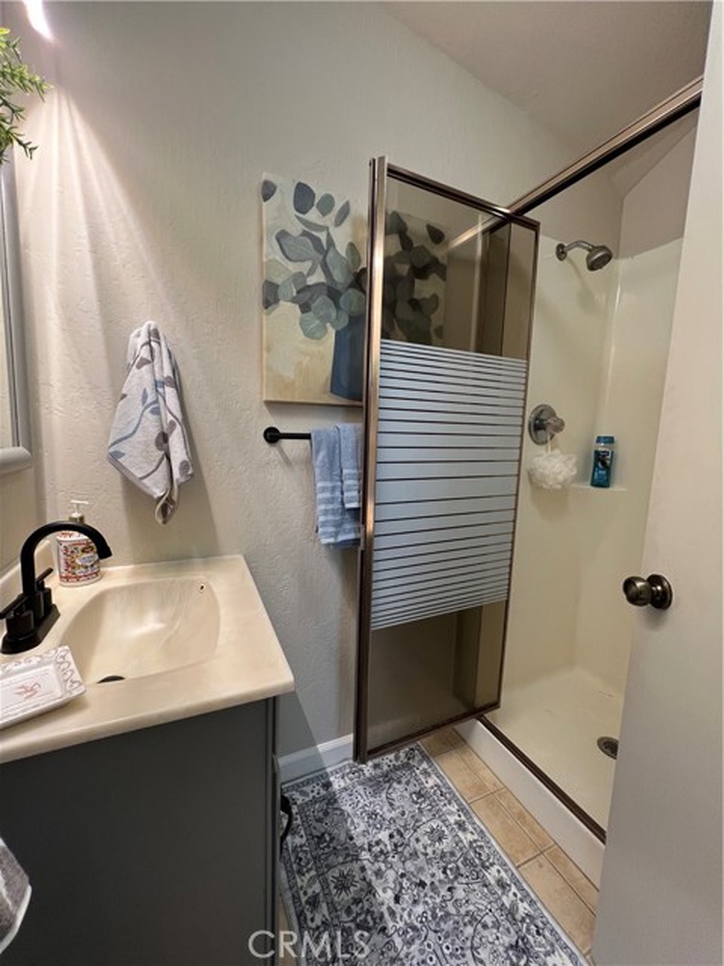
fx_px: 363
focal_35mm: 13
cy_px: 483
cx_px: 362
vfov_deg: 106.2
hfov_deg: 89.9
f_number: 1.8
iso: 160
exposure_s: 1/60
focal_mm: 1.57
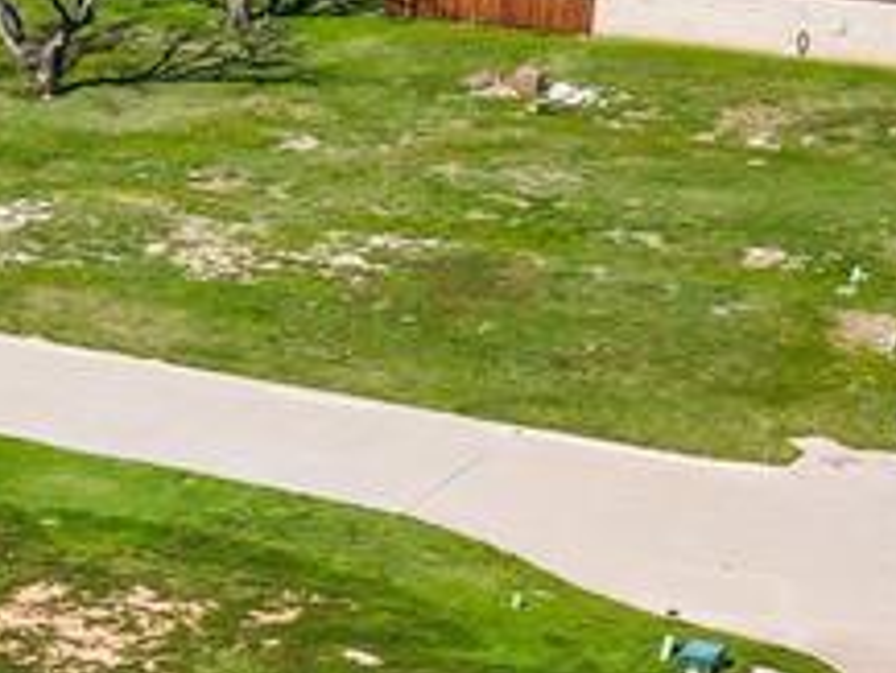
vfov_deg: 12.8
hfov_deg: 16.6
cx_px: -211
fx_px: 2927
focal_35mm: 113
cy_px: 809
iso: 100
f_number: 2.8
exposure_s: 1/1000
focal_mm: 4.5
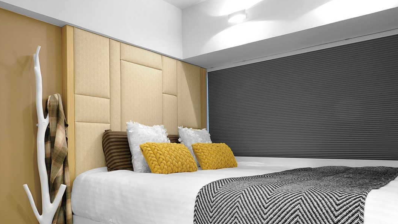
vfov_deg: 42.7
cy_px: 134
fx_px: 285
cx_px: 199
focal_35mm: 27
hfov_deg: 69.9
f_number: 11
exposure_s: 1/2
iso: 200
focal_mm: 17
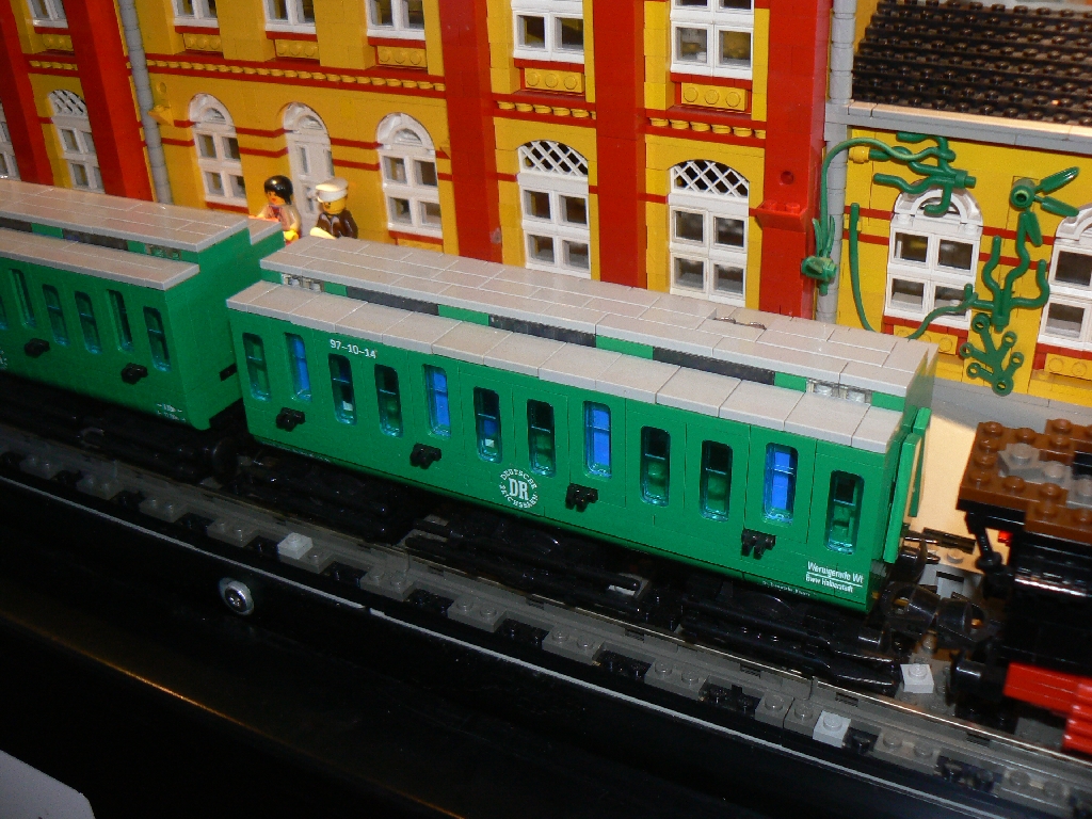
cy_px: 410
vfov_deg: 39.7
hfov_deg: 51.4
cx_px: 546
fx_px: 1136
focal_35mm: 36
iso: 100
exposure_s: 1/30
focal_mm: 6
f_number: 2.8
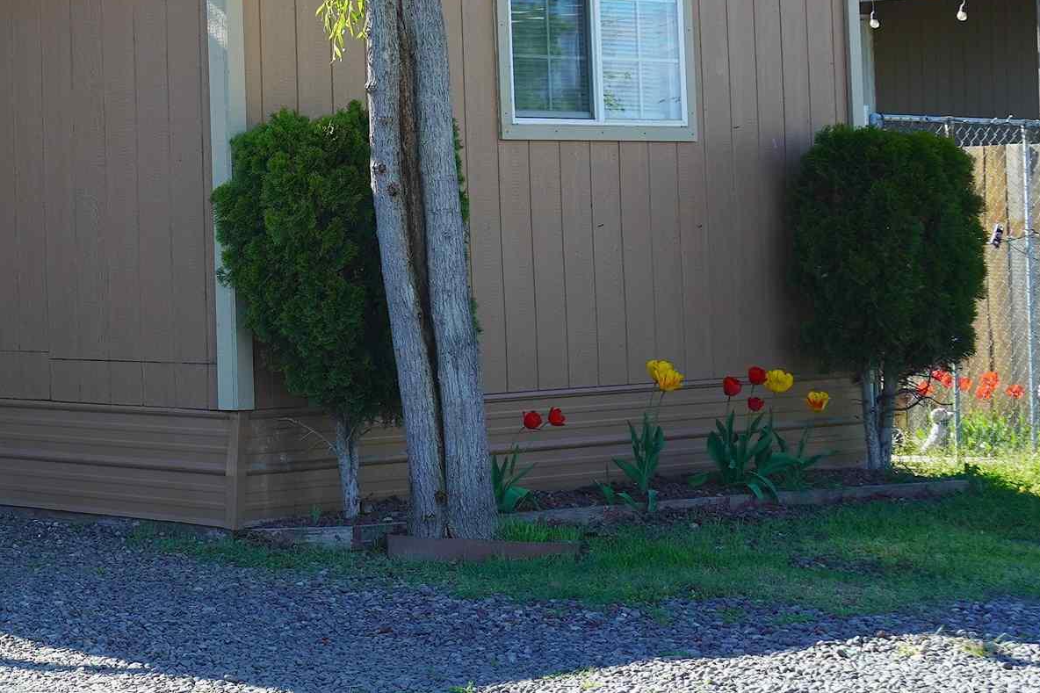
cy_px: 118
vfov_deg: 14.0
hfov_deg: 19.6
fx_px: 2810
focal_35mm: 97
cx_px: -254
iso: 100
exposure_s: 1/100
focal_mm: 25
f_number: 8
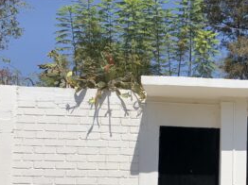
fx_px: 379
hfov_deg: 34.4
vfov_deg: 26.2
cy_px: 178
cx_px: 217
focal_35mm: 53
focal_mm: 4.25
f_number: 1.8
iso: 25
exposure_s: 1/4274
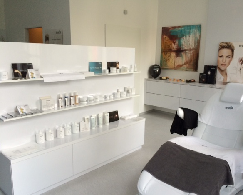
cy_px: 100
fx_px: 223
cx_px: 132
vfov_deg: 47.2
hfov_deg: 57.1
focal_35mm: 31
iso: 40
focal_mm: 4.15
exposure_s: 1/30
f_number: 2.2
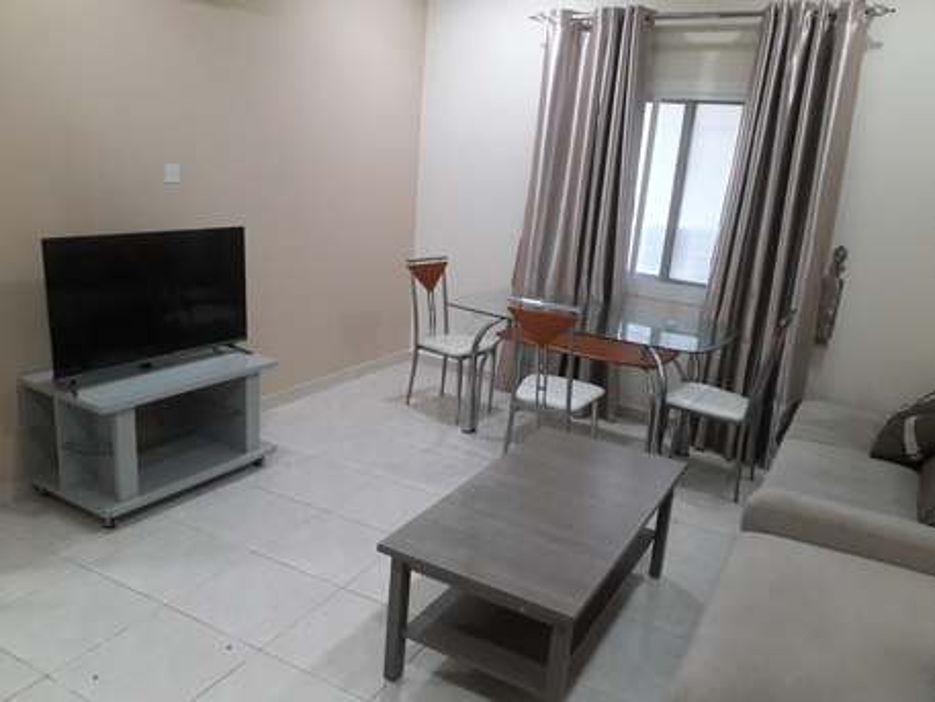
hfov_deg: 65.3
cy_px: 351
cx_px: 468
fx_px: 729
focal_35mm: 27
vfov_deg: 51.4
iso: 200
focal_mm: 3.6
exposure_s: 1/50
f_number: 1.9
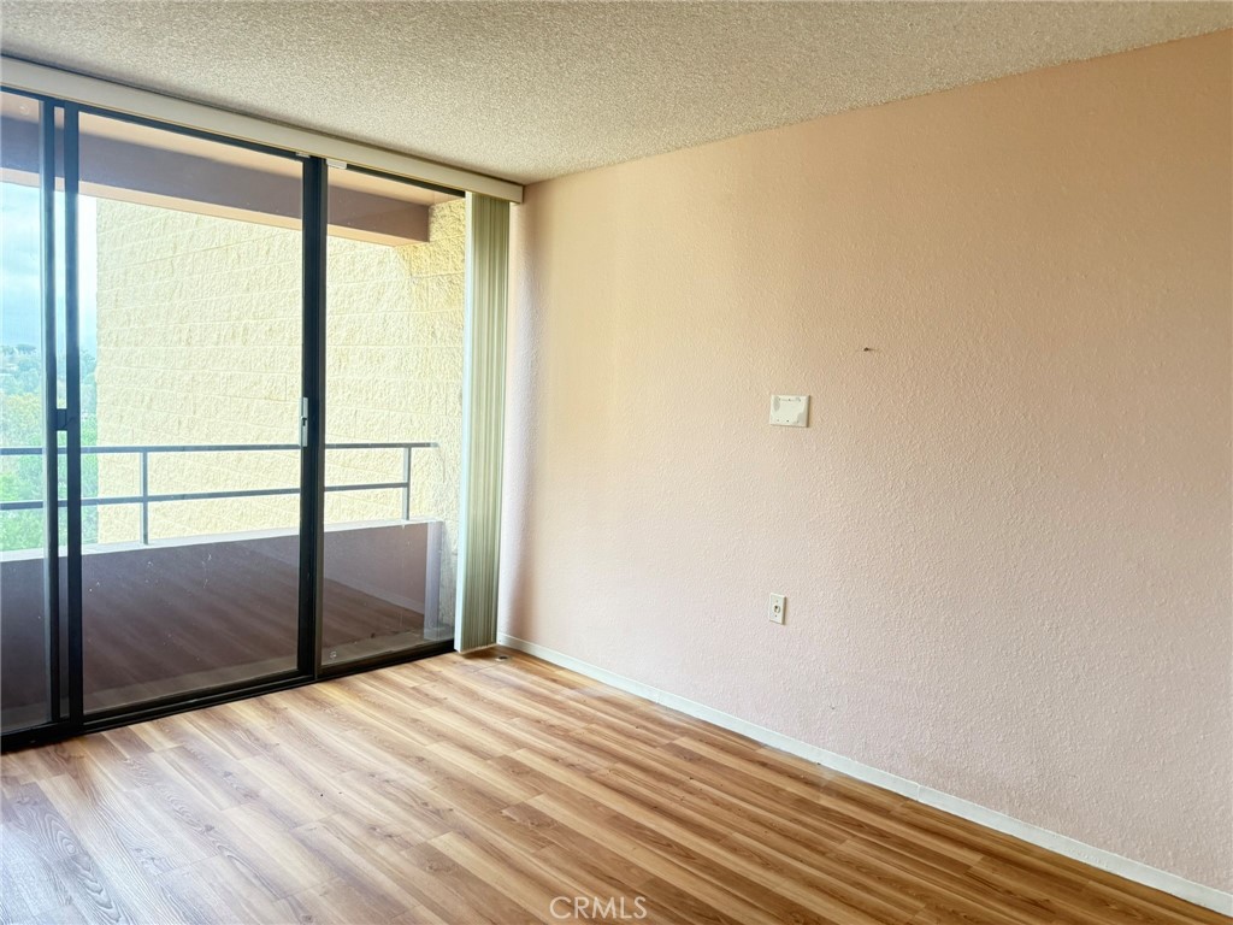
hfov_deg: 71.6
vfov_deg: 56.8
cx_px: 616
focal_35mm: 24
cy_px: 462
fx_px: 855
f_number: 1.78
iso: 320
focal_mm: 6.76
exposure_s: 1/60
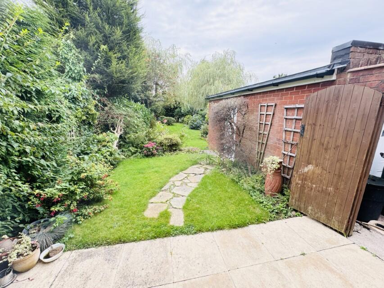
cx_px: 192
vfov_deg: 85.7
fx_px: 155
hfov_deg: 102.1
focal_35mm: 14
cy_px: 144
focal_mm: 2.22
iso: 40
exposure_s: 1/226
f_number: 2.2
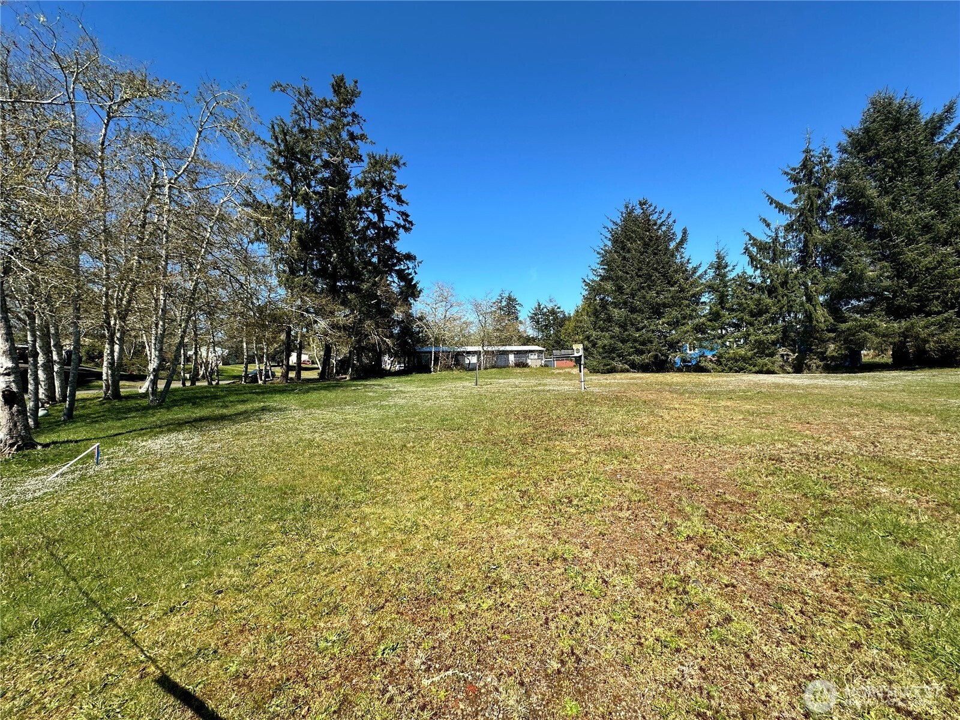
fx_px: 388
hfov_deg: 102.1
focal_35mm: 14
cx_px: 480
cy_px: 360
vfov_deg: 85.7
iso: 40
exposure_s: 1/1276
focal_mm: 2.22
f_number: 2.2
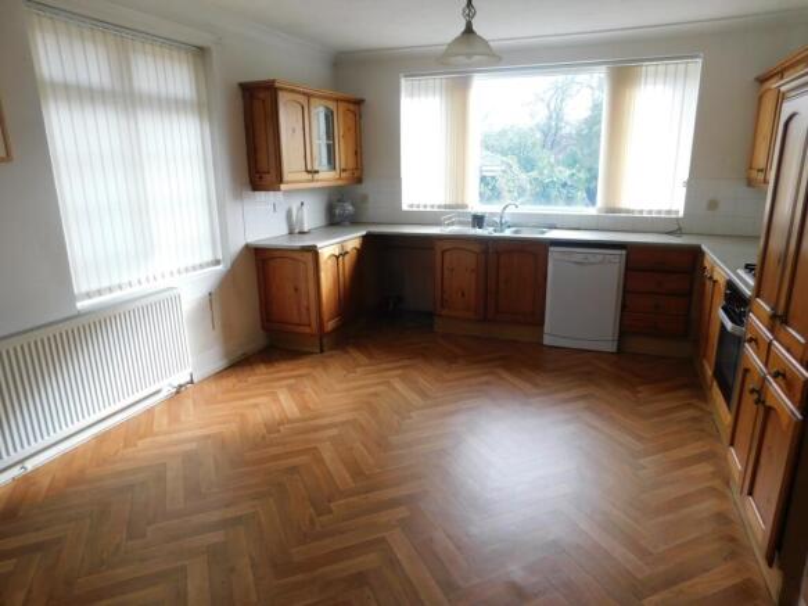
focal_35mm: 23
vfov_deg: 58.9
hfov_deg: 73.9
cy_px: 303
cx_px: 404
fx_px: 537
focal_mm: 4
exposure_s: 1/60
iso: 125
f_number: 3
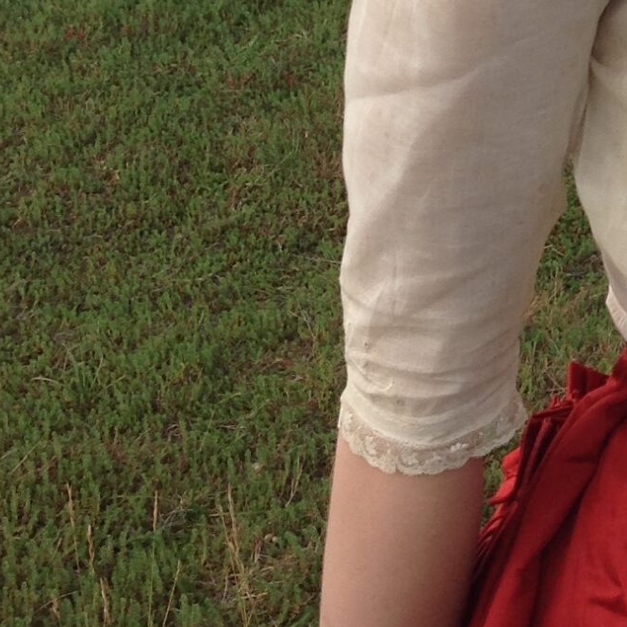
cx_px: 775
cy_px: -317
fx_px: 2439
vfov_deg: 13.8
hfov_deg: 14.2
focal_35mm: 119
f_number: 2.4
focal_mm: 4.28
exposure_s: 1/1008
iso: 50
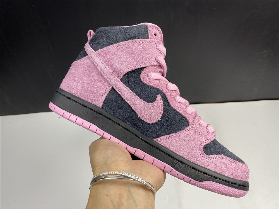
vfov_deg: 53.1
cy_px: 104
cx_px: 140
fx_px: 210
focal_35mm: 26
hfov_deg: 67.3
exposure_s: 1/100
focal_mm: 4.25
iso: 50
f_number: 1.8
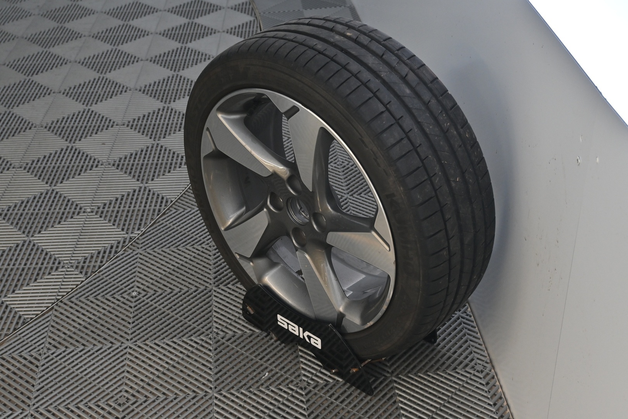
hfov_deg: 38.9
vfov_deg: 26.5
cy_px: 210
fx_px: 890
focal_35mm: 51
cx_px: 314
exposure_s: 1/50
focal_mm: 34
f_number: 5
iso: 640
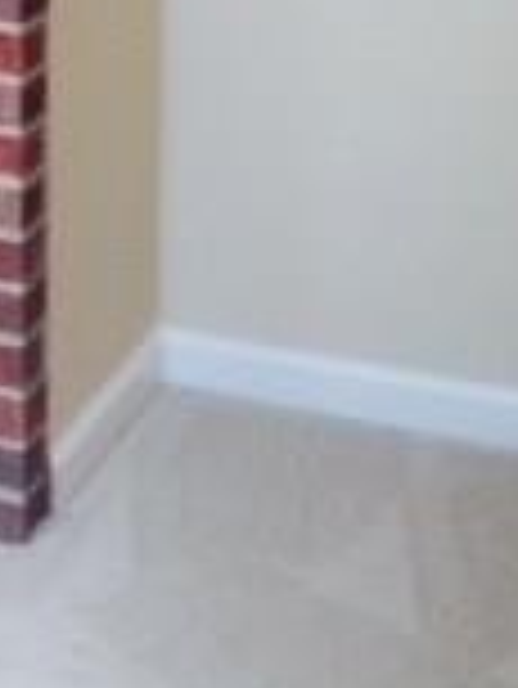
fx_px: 2750
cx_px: -541
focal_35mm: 138
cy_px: -337
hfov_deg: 9.9
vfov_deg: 13.5
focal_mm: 4.12
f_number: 2.4
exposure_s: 1/60
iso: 64
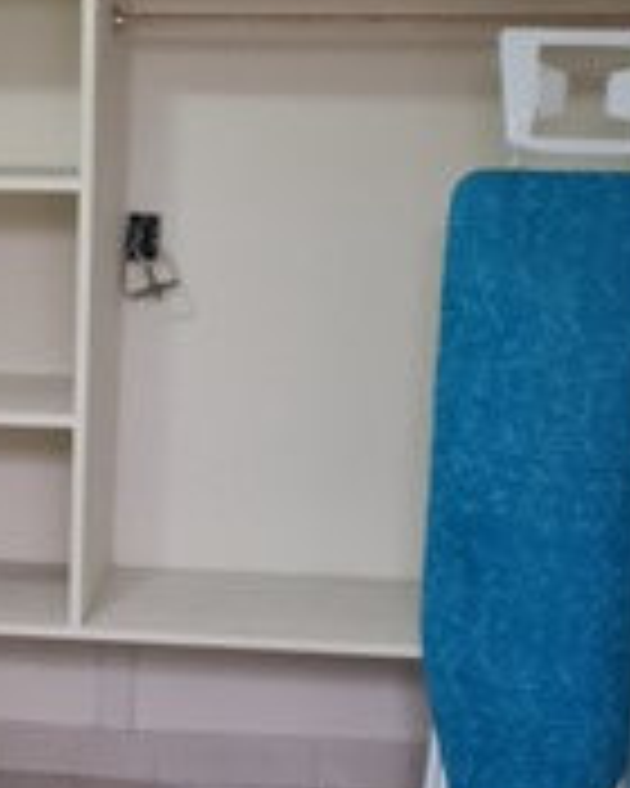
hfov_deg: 17.2
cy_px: 617
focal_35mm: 87
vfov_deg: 21.7
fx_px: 2028
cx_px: -22
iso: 400
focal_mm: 5.4
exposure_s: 1/40
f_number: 1.8
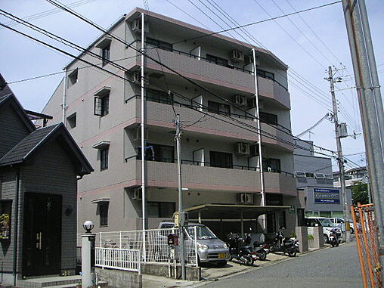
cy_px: 144
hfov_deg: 49.0
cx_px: 192
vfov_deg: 37.7
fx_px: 422
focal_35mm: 38
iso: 160
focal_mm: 6
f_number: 6.7
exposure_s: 1/750
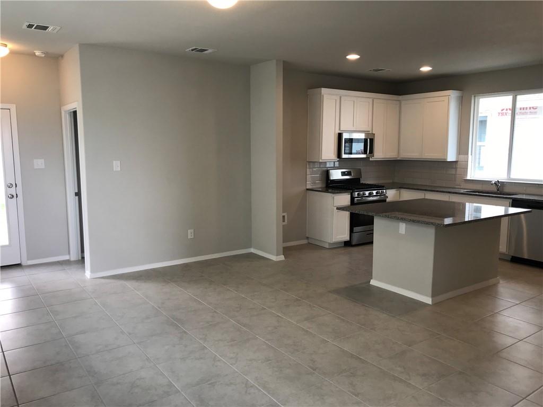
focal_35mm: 28
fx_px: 439
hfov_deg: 63.4
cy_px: 204
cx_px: 272
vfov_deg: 49.7
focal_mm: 3.99
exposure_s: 1/60
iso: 25
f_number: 1.8
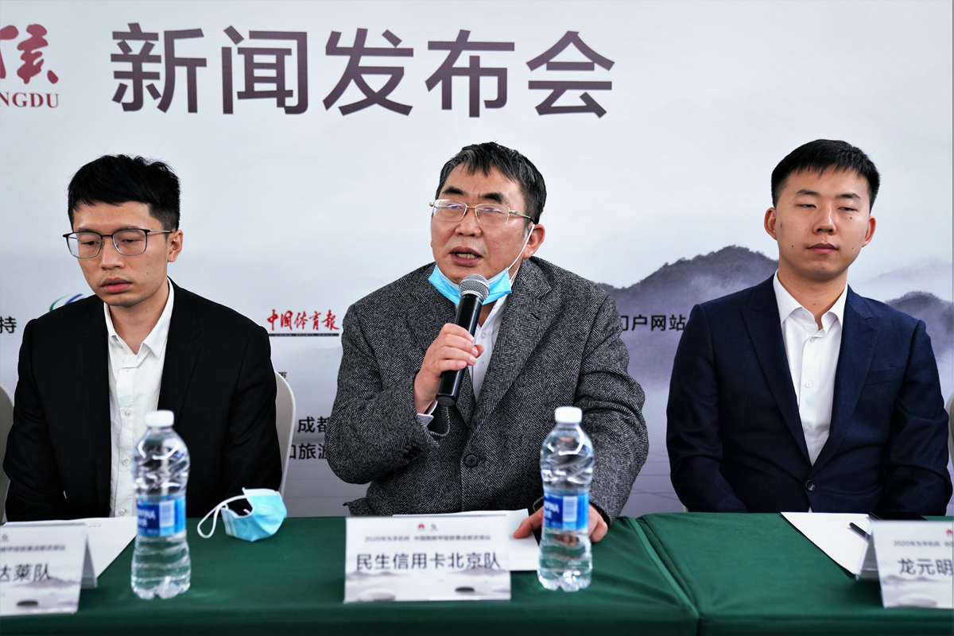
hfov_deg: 45.4
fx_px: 1139
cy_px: 318
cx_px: 477
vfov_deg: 31.2
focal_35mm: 43
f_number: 2.8
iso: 800
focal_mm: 43
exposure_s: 1/50
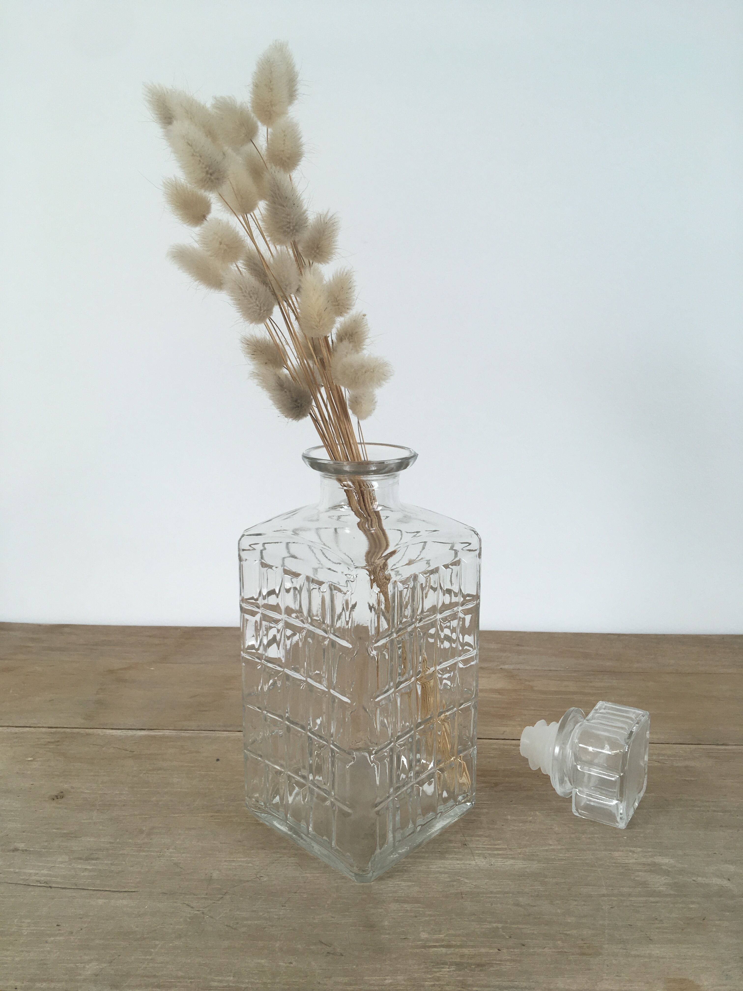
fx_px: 830
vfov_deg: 61.7
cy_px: 496
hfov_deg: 48.2
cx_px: 372
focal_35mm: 29
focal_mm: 4.15
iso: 25
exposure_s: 1/100
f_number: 2.2
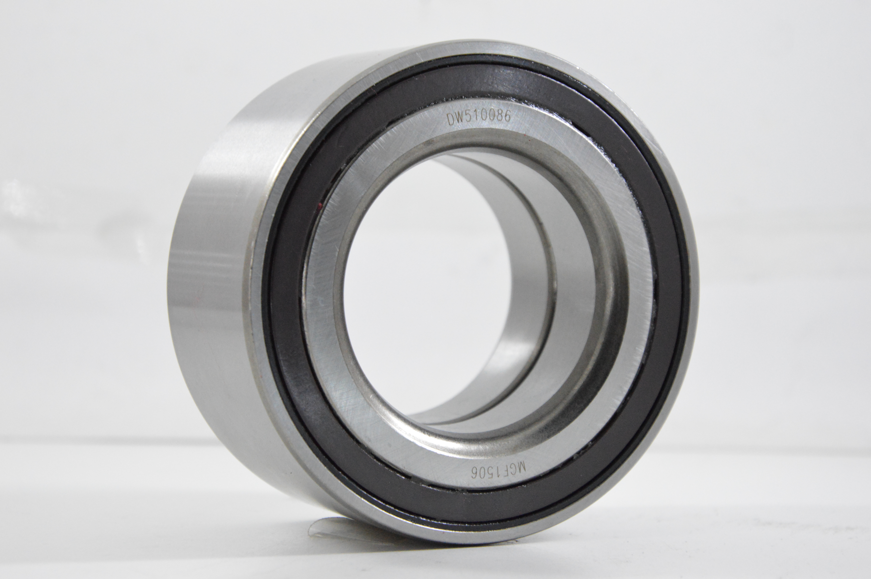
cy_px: 290
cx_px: 436
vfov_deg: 13.0
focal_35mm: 105
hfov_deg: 19.5
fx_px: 2538
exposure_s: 1/100
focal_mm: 70
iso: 3200
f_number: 8
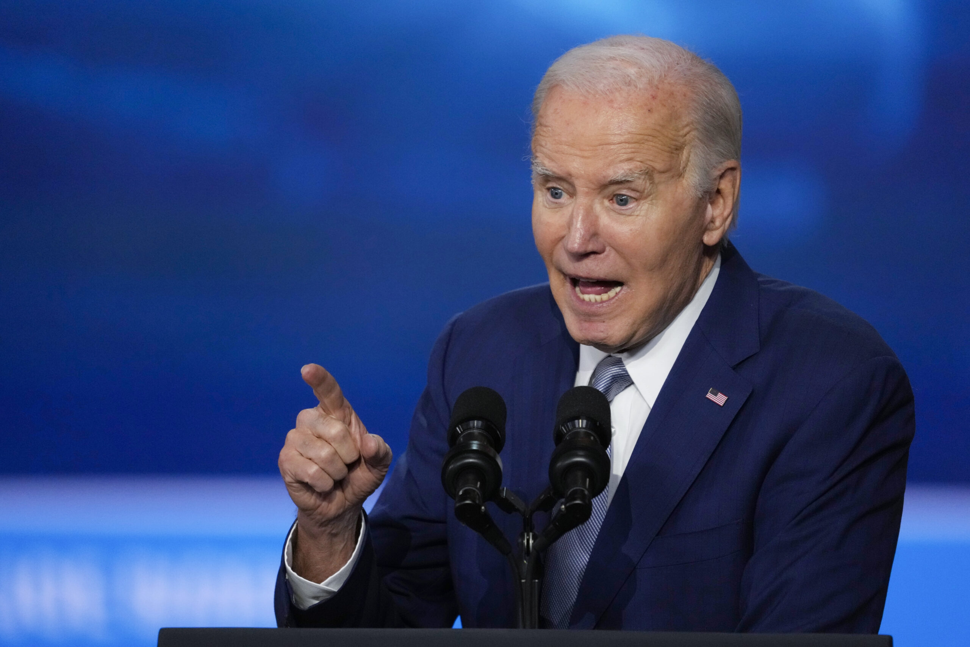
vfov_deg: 2.3
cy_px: 324
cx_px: 485
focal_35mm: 600
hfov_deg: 3.4
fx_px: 16166
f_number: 6.3
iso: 4000
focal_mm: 600
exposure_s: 1/320
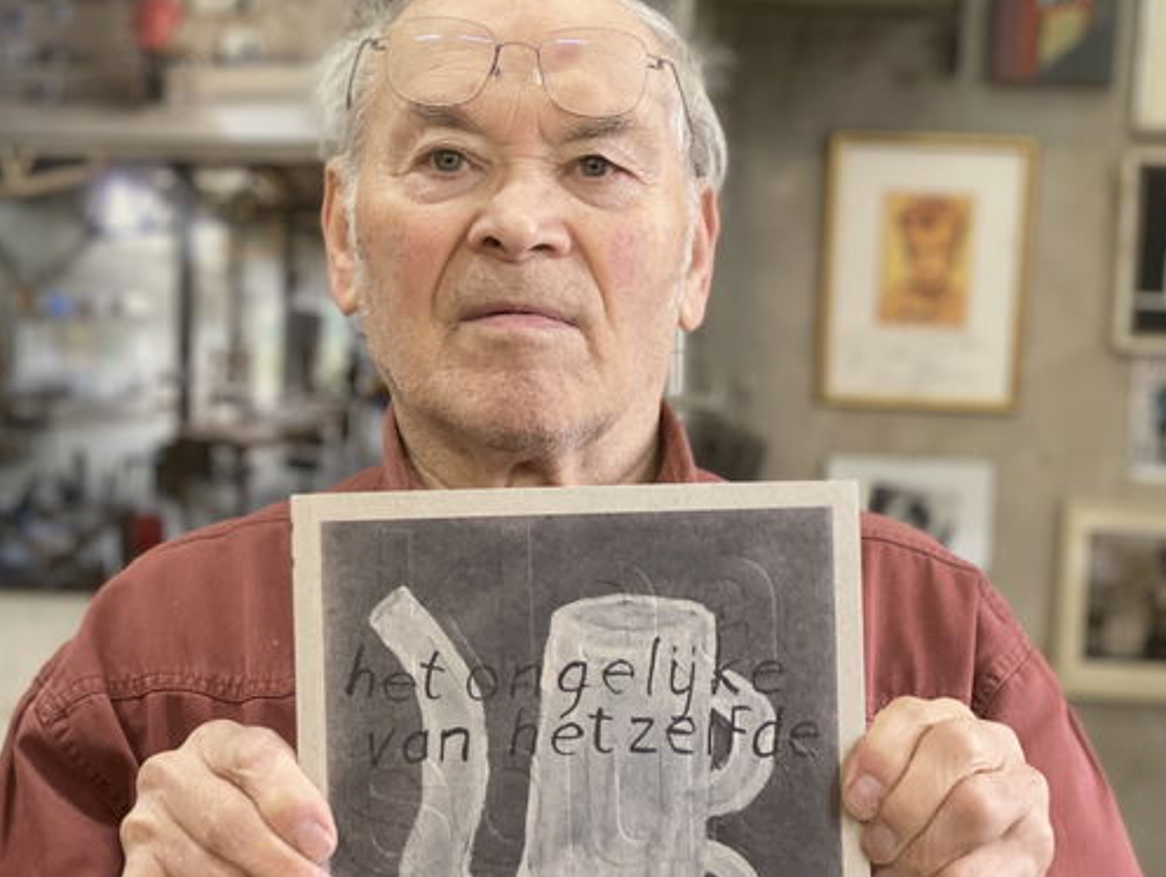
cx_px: 528
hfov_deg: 32.6
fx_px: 1990
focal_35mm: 59
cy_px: 476
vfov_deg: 24.9
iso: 160
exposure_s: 1/33
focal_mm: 6
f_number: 2
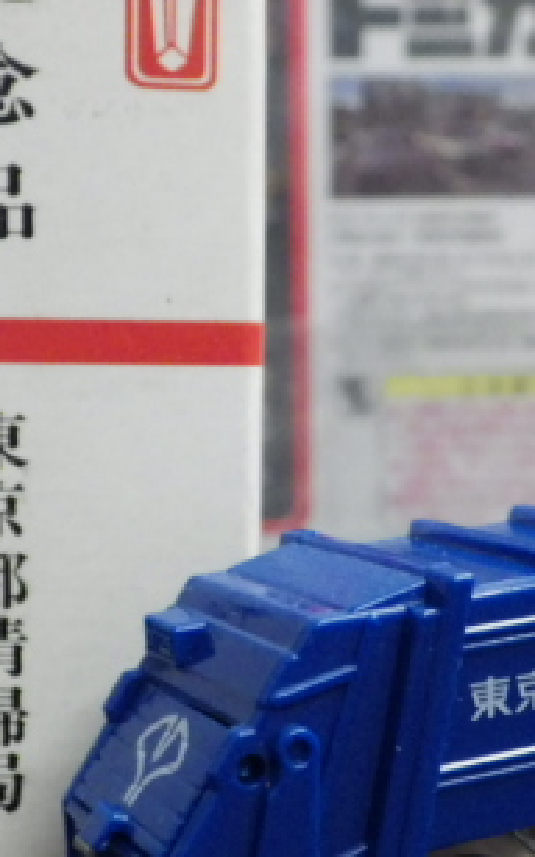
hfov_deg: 17.4
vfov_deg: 27.5
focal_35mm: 75
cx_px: 284
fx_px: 1753
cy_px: 476
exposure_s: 1/40
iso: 800
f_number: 3.4
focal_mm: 6.2
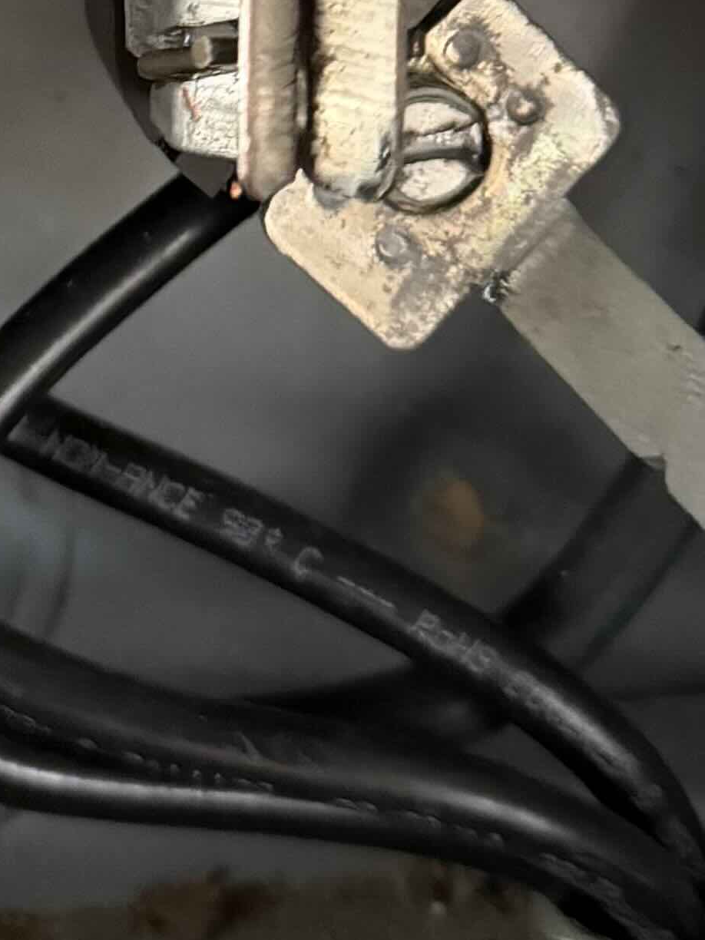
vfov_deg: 16.5
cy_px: -315
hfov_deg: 13.1
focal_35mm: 112
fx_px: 3041
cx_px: 3
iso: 1000
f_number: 1.78
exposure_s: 1/33
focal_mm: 6.76
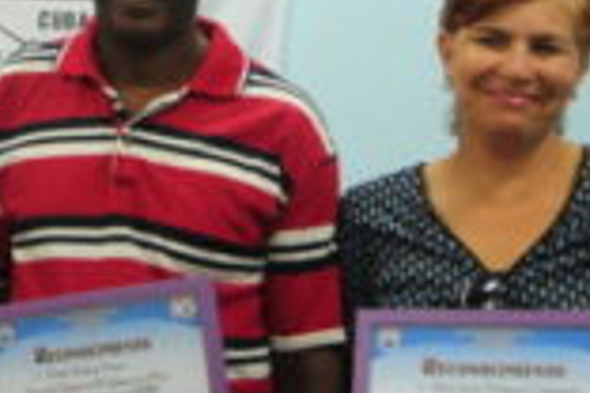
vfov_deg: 13.3
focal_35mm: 102
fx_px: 1672
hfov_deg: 19.5
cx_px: 11
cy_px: 15
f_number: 3.8
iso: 1600
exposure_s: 1/50
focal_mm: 26
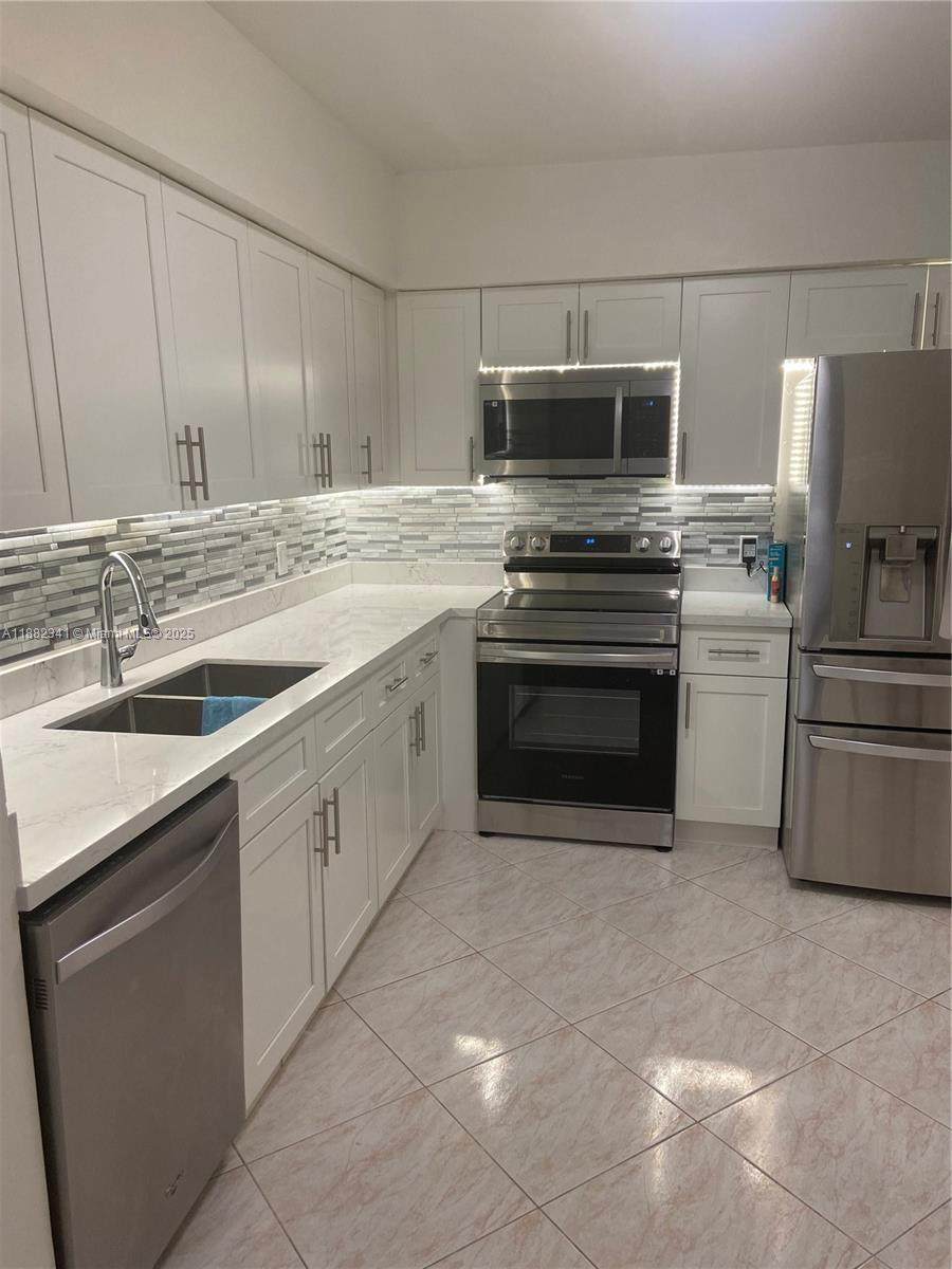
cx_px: 476
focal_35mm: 26
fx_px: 953
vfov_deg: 67.3
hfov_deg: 53.1
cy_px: 634
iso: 80
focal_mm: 4.25
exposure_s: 1/60
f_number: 1.8
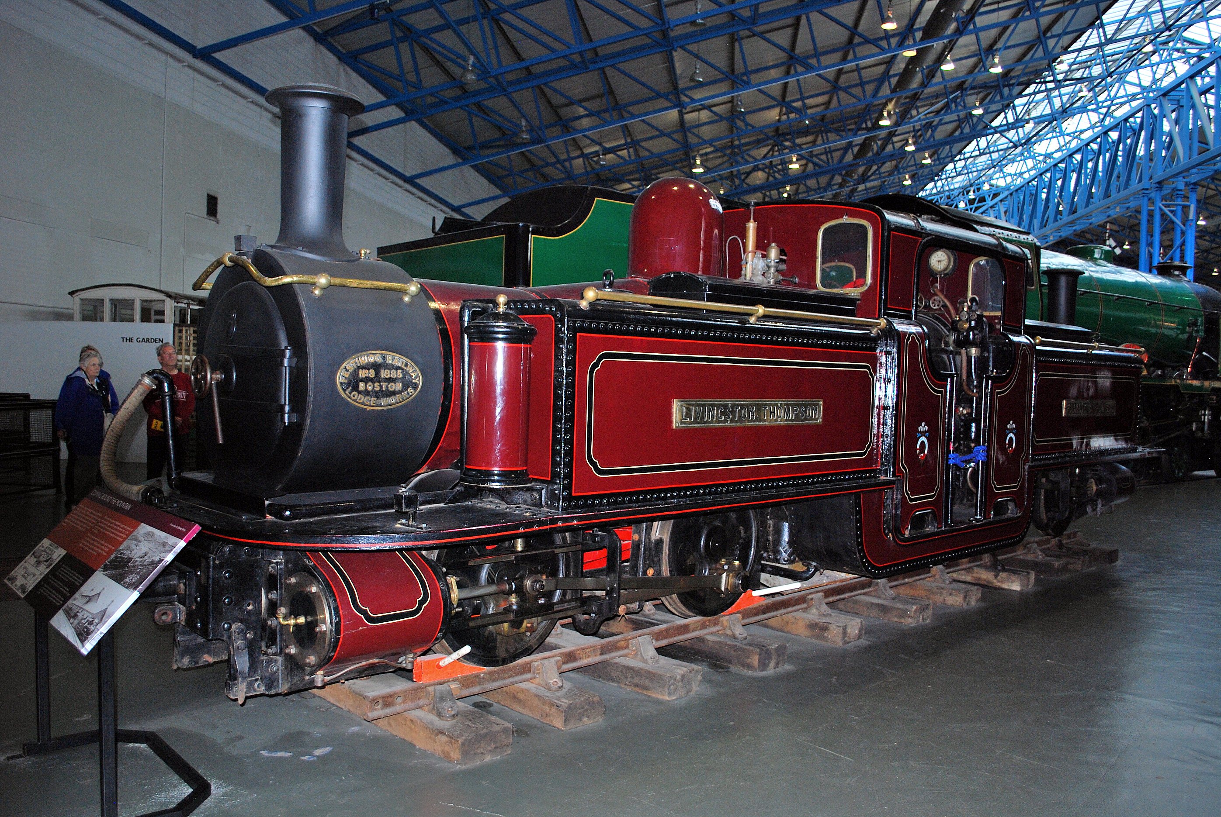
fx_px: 1019
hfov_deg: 61.9
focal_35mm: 30
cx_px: 610
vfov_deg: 43.7
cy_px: 408
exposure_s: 1/60
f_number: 3.8
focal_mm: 20
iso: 320
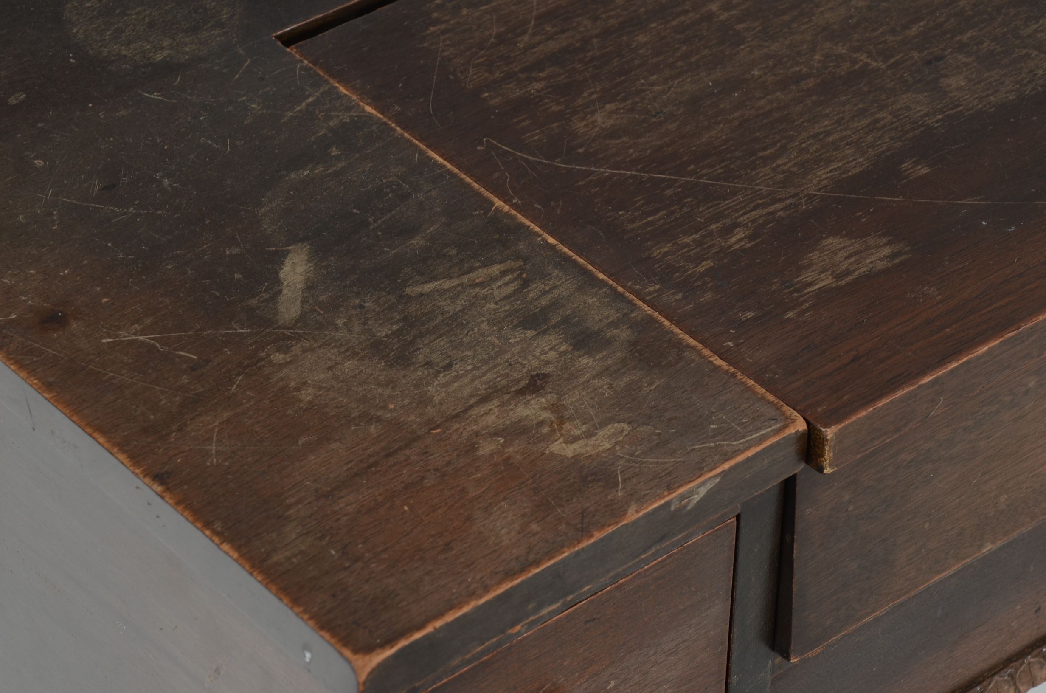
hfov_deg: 16.1
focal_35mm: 128
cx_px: 523
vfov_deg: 10.7
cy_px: 346
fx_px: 3697
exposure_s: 1/80
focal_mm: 85
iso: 200
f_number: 10
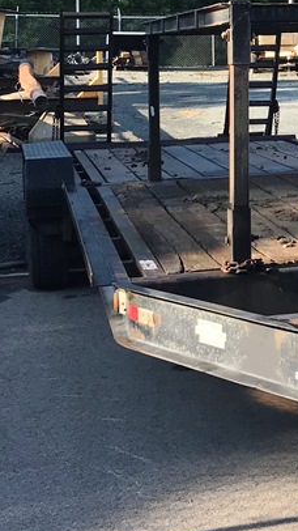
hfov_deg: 22.1
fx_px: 675
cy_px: 251
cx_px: 396
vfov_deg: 42.9
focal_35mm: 48
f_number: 1.8
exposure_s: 1/833
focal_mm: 3.99
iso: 20
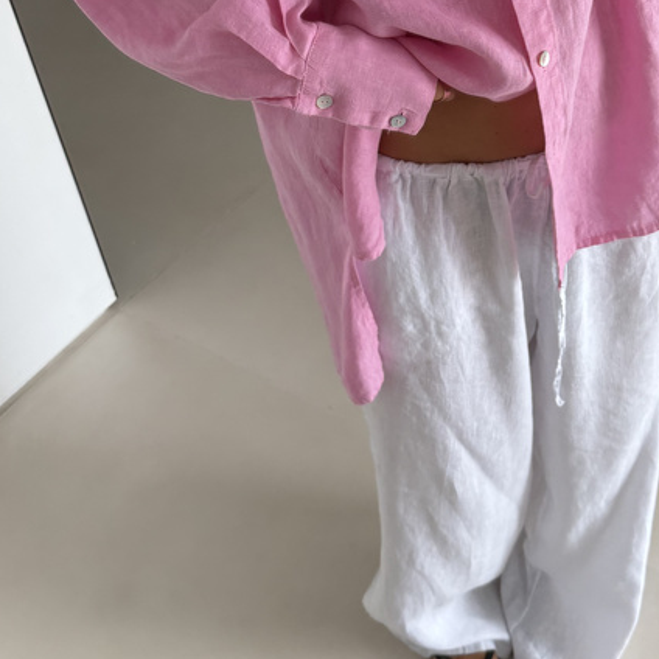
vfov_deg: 33.2
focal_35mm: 50
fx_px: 1077
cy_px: 151
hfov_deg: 33.2
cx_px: 507
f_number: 1.78
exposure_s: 1/121
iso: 100
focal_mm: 6.76
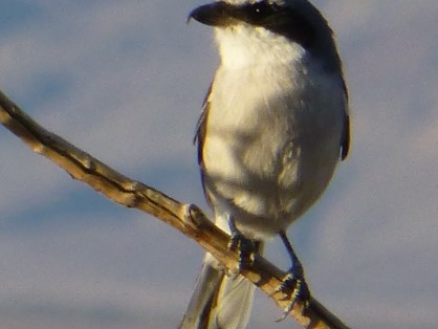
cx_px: 117
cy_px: 220
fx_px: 41830
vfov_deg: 0.5
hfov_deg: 0.6
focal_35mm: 3304
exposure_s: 1/320
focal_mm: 86
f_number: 6.4
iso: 100
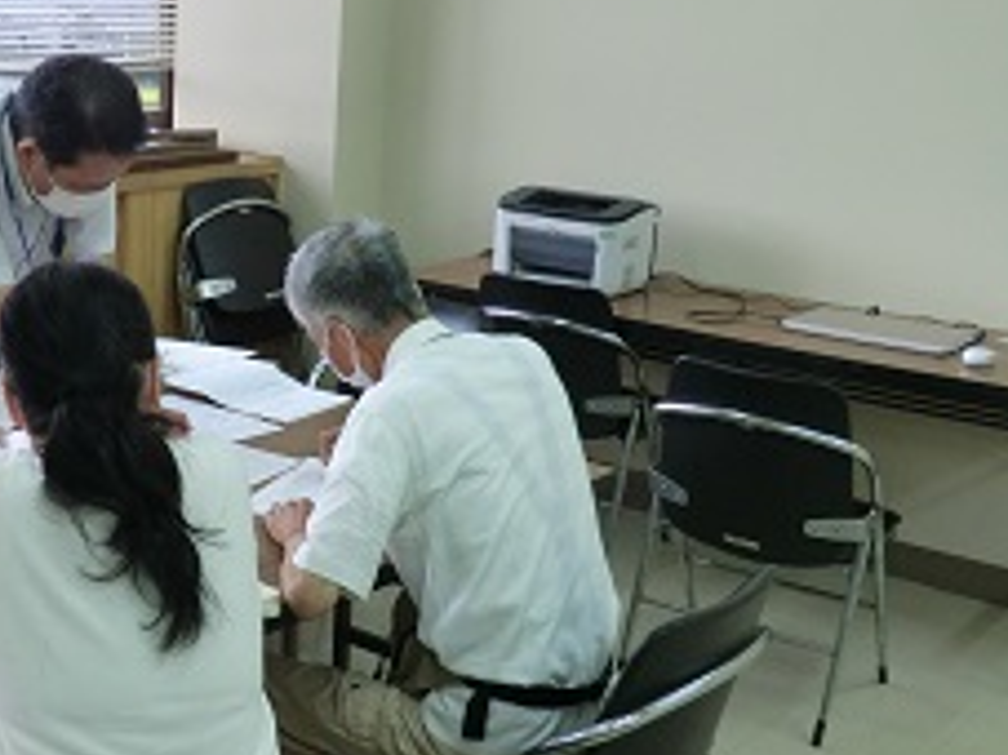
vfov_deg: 26.9
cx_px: 222
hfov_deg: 34.6
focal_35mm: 54
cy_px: 457
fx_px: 1572
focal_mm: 6.1
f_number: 3.6
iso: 250
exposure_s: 1/60
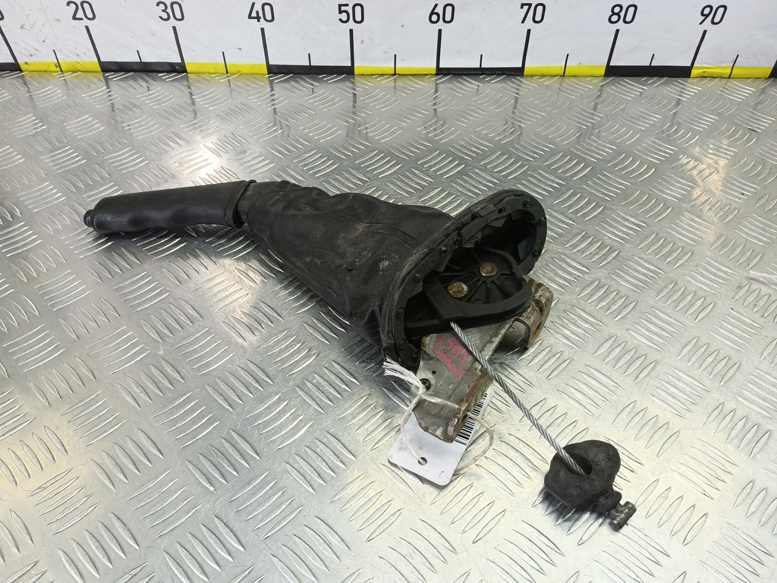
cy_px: 292
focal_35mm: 23
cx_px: 388
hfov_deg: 73.9
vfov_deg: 58.9
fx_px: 516
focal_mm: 4.11
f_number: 1.6
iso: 138
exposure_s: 1/50
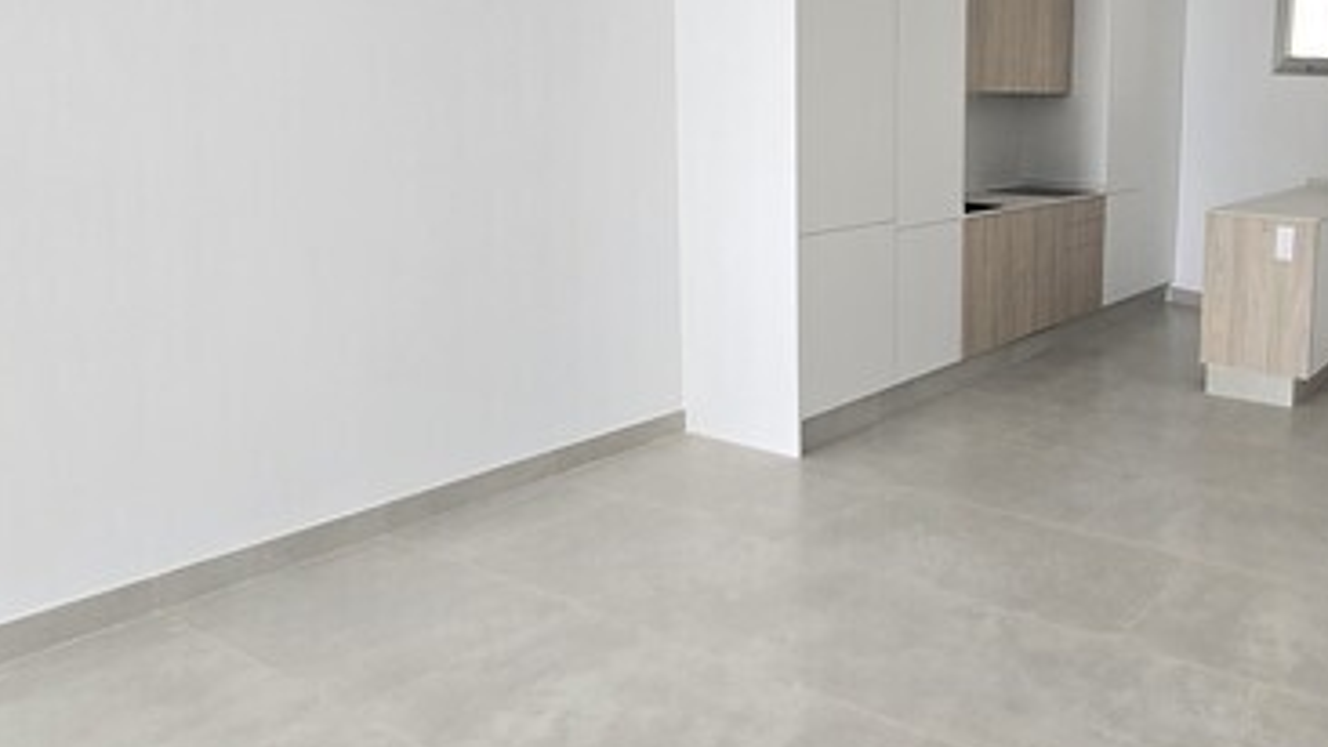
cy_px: 250
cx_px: 1056
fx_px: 1021
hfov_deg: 60.9
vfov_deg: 39.7
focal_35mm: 29
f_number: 2.2
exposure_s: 1/50
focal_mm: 1.7
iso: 160
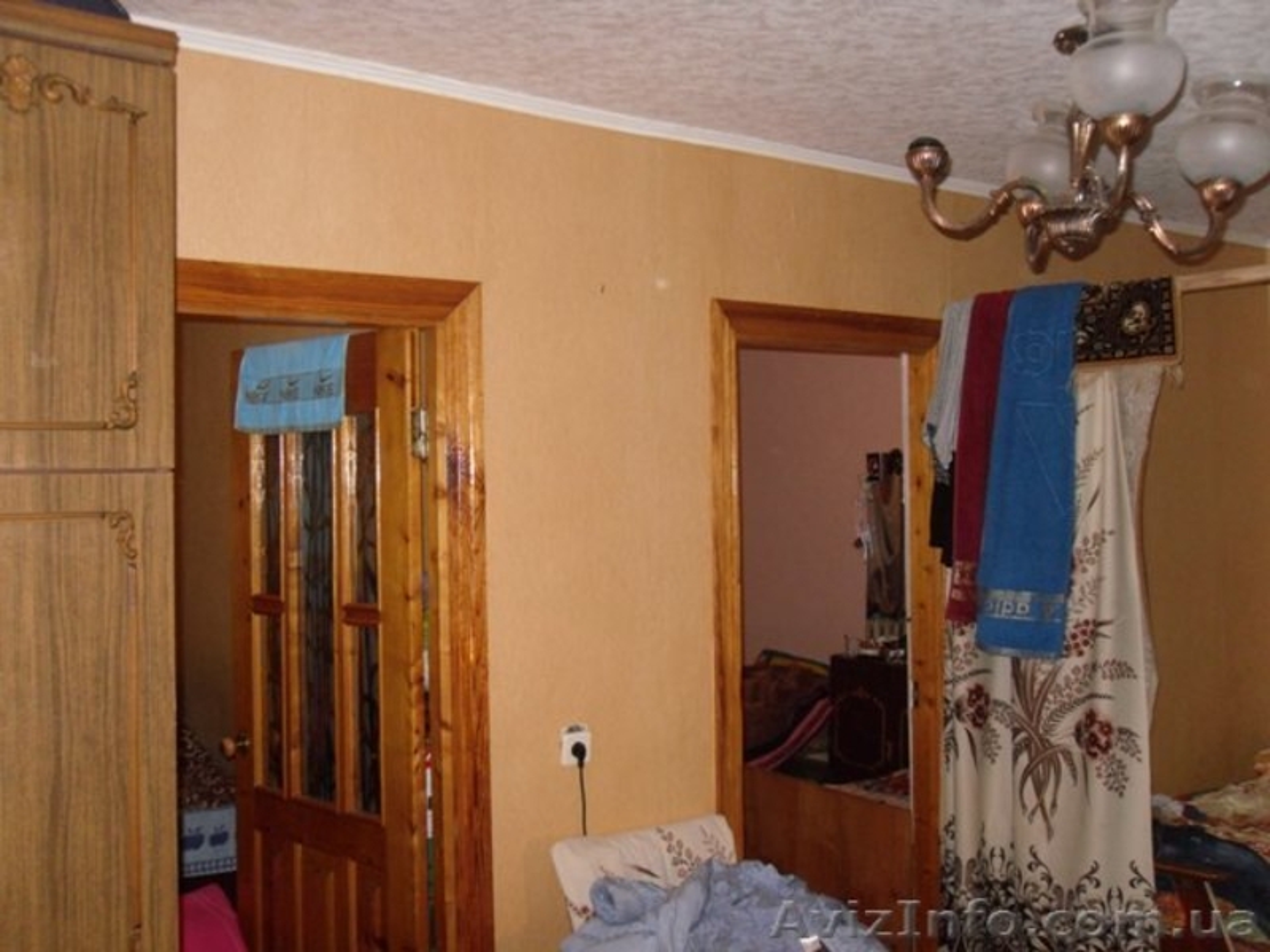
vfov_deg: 40.7
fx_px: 1284
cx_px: 635
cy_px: 476
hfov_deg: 52.6
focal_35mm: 35
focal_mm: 6.3
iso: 400
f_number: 3.5
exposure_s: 1/45
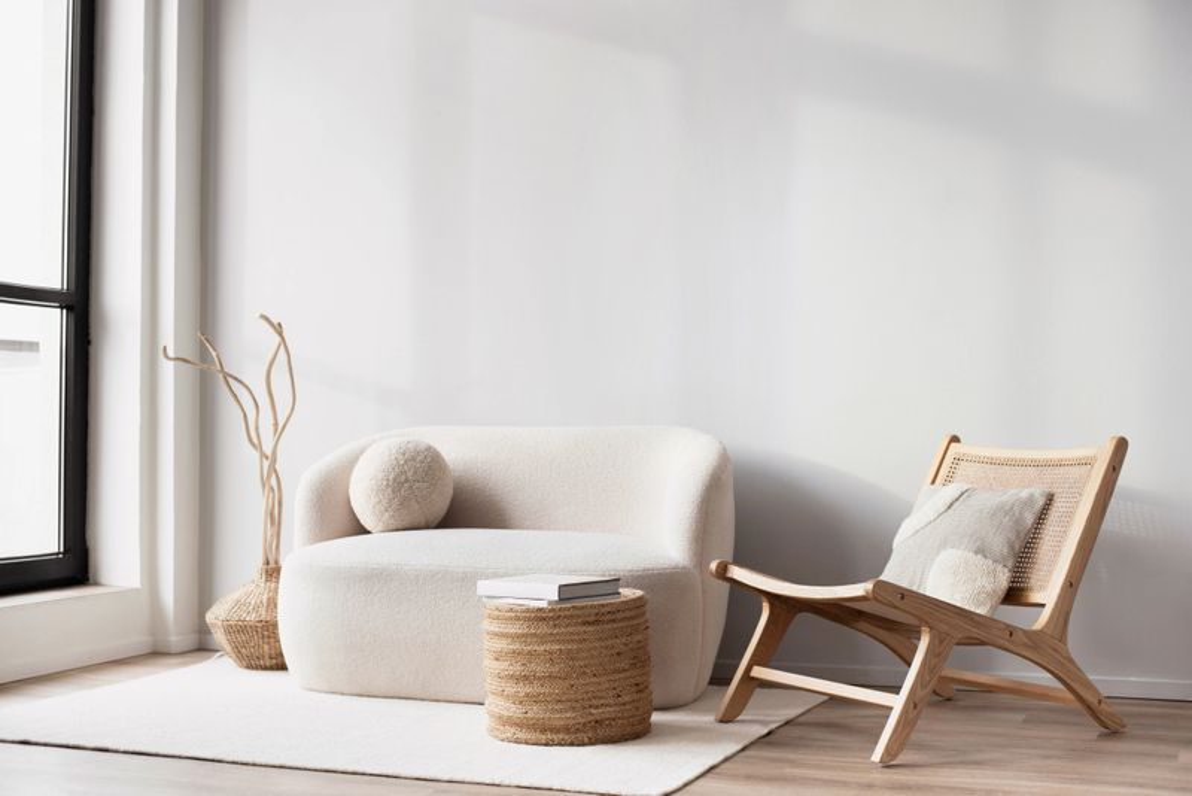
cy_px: 398
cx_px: 596
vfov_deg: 27.0
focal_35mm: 50
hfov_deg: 39.6
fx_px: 1656
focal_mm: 50
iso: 320
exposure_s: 1/160
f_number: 3.5
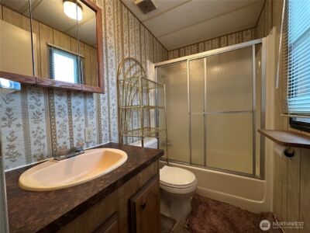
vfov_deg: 85.7
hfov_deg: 102.1
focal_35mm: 14
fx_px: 125
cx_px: 155
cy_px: 116
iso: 250
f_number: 2.2
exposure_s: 1/60
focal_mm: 2.22
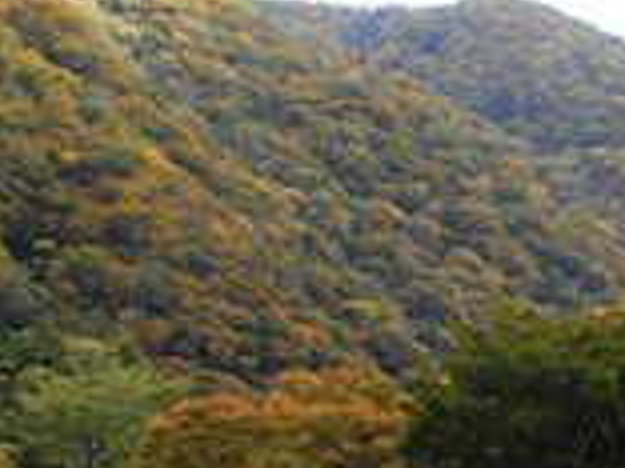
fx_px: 1553
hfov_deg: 22.7
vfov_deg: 17.0
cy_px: 384
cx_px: 381
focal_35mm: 86
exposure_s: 1/250
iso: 80
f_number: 3.4
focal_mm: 5.1
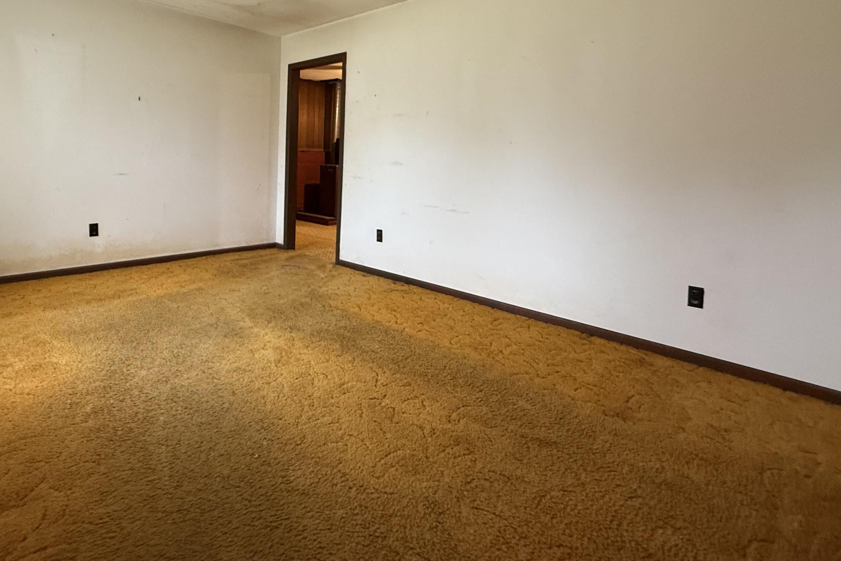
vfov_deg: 60.4
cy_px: 184
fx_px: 467
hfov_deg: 83.4
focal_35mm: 20
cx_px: 356
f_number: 2.2
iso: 320
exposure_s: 1/60
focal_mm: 2.22
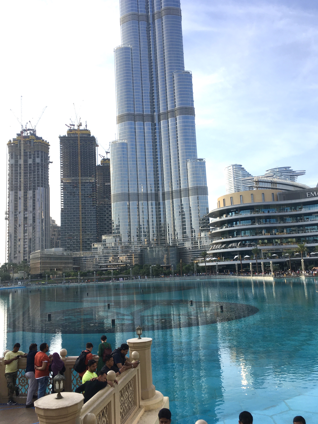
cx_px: 157
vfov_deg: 60.0
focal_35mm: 30
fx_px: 368
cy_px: 213
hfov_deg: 46.8
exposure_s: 1/635
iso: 25
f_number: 2.2
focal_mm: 4.15
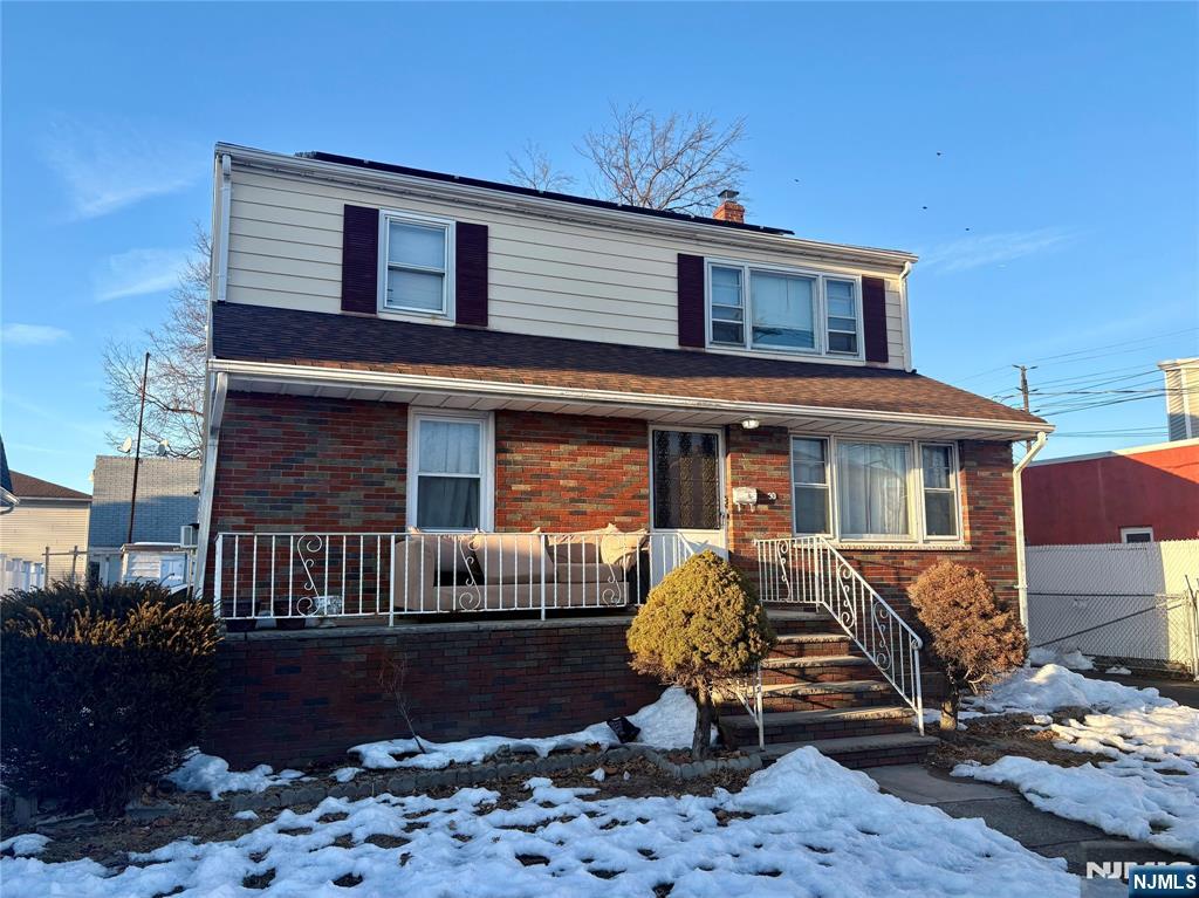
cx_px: 600
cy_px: 449
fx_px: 900
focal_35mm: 26
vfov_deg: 53.0
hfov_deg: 67.3
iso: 50
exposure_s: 1/959
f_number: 1.6
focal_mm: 5.96
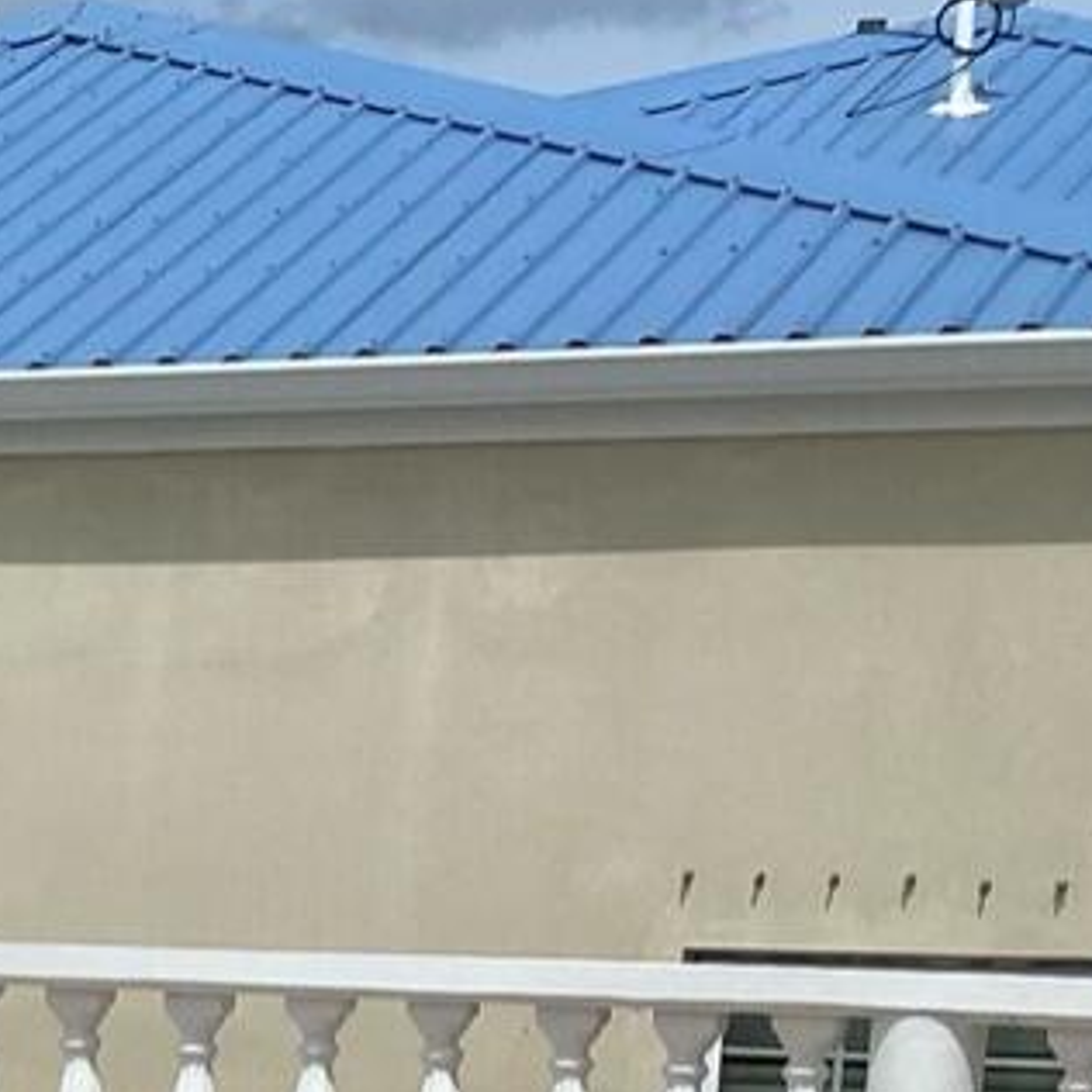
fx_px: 5318
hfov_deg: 9.1
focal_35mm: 149
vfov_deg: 11.4
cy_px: 1444
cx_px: -2345
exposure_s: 1/7194
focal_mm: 4.25
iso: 32
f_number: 1.8
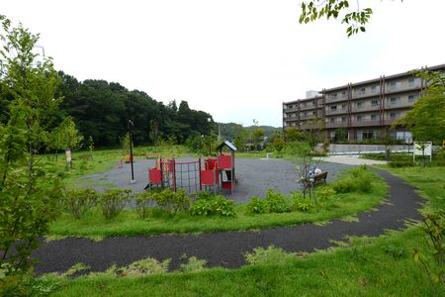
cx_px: 222
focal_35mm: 16
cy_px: 148
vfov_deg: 73.7
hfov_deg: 96.7
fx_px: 198
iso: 320
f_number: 10
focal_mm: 16
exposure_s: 1/640
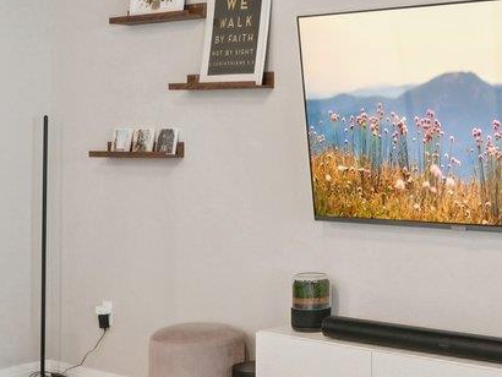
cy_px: 114
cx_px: 438
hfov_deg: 26.2
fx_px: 1045
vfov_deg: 20.4
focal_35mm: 72
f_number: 6.7
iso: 400
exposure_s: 1/10
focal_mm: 15
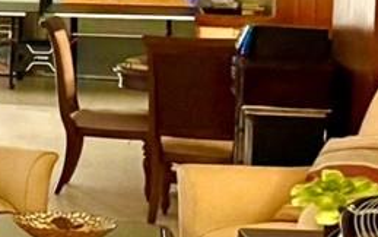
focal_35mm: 157
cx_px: -442
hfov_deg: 11.6
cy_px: 29
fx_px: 1618
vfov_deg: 8.3
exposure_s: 1/30
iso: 800
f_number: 1.78
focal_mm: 6.76
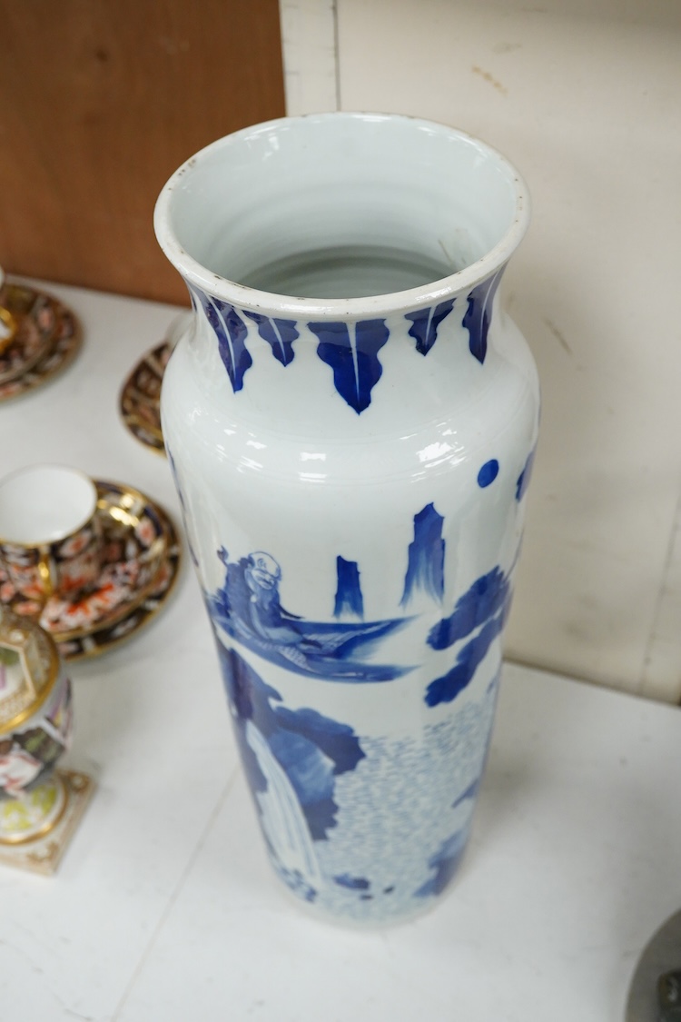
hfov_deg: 29.9
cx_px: 340
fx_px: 1277
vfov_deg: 43.6
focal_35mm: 45
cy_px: 511
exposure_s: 1/160
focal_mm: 30
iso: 2500
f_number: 10
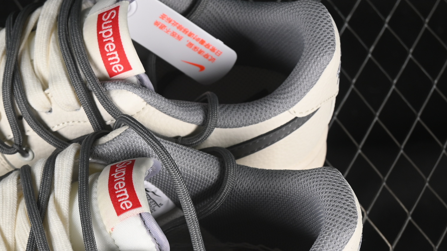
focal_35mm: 146
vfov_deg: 8.3
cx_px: 53
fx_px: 1731
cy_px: 213
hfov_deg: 14.6
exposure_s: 1/80
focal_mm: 50
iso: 160
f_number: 7.1
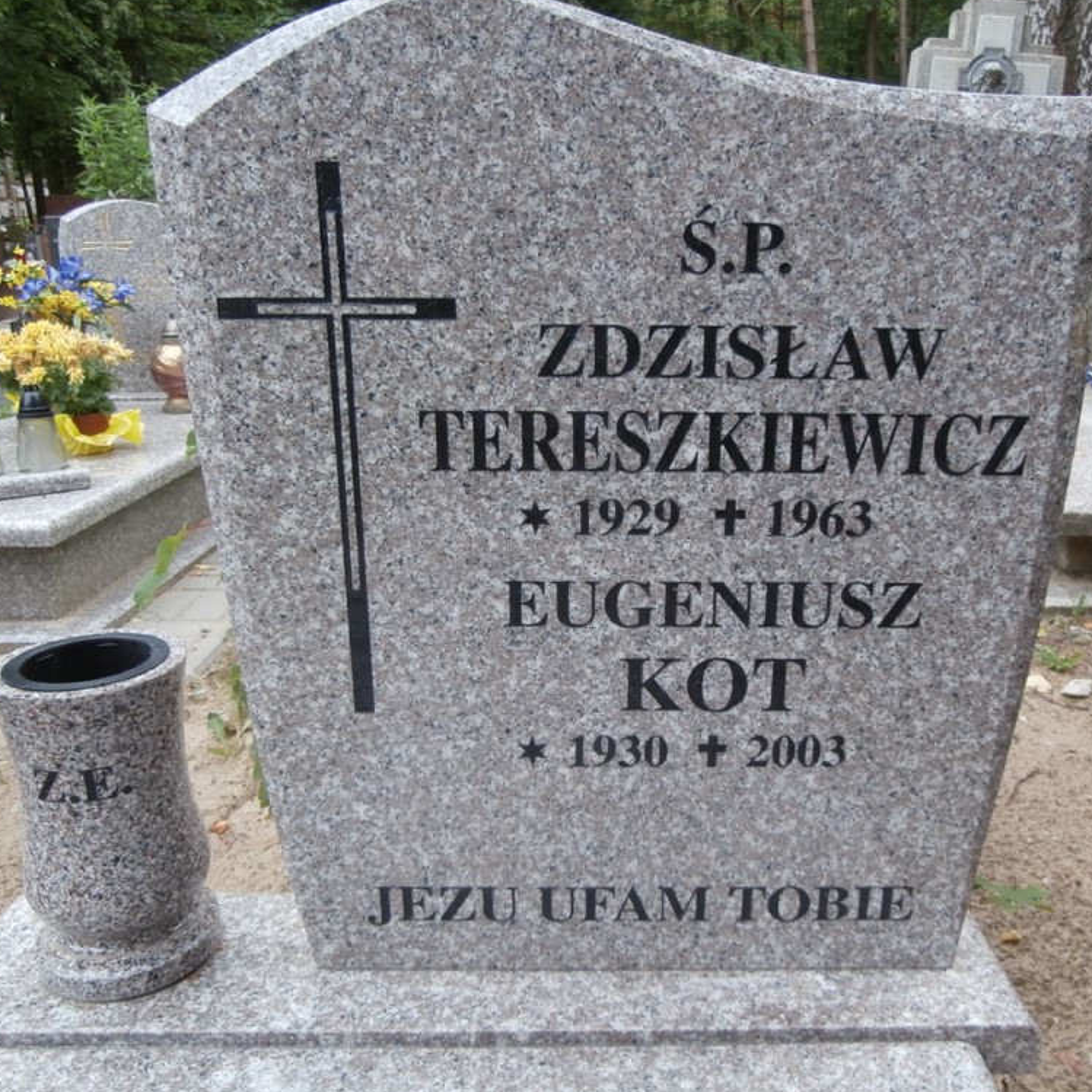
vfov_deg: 55.6
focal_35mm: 29
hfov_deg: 55.5
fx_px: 1035
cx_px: 596
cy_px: 539
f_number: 3
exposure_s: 1/30
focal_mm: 4.2
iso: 100
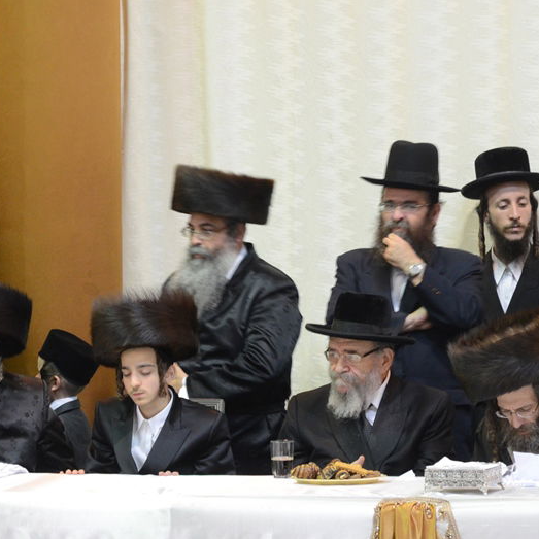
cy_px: 347
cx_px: 117
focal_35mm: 361
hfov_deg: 4.9
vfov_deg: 4.9
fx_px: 6357
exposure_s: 1/25
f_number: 5
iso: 1600
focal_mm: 145
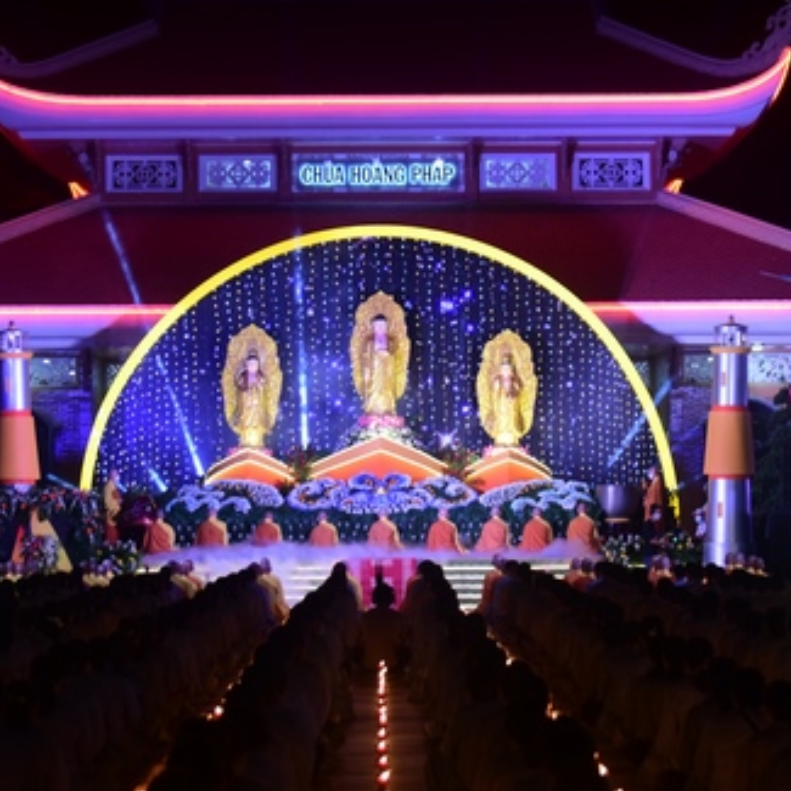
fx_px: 3076
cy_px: 443
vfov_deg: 14.6
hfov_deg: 14.6
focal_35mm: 119
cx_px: 521
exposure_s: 1/50
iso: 2000
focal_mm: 70
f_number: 4.5
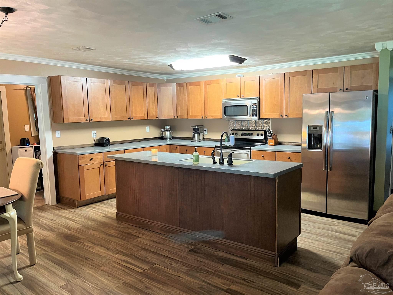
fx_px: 295
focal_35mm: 26
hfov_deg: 67.3
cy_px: 148
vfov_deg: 53.0
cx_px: 196
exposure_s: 1/60
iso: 400
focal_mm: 5.1
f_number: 1.6
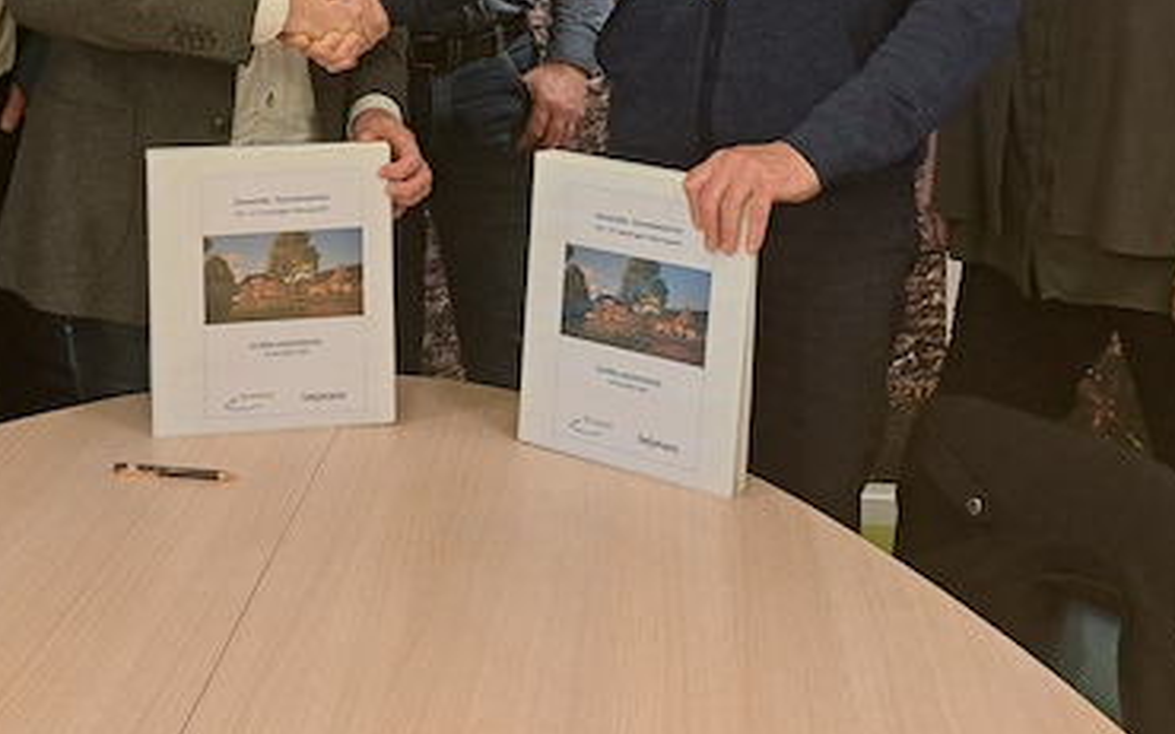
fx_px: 1761
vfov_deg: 22.0
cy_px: -108
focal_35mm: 55
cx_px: 432
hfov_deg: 36.7
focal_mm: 5.23
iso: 100
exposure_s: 1/50
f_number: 1.8
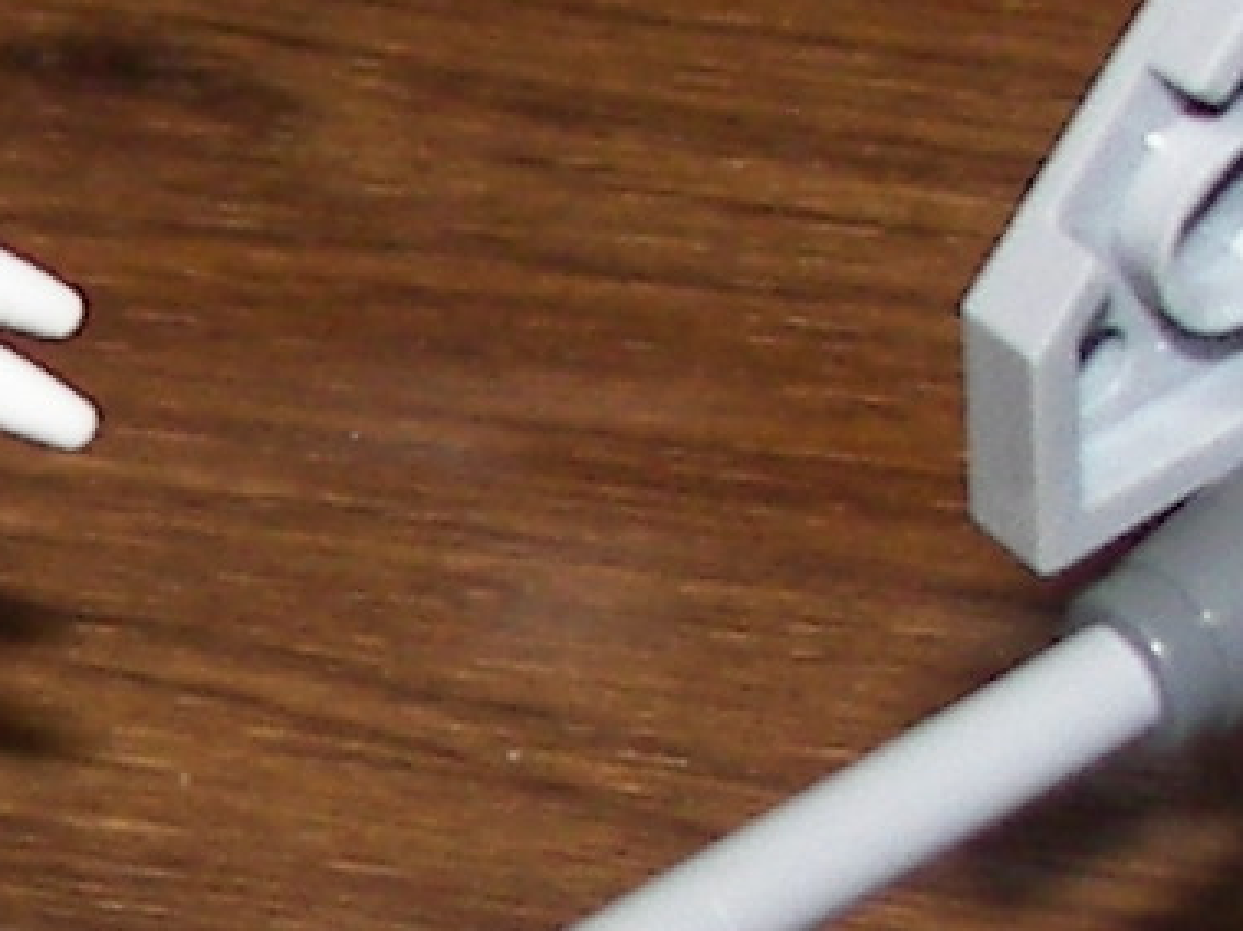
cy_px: 734
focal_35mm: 247
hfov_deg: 7.9
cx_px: -483
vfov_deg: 6.0
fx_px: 8864
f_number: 2.8
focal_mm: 6
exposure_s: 1/30
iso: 100
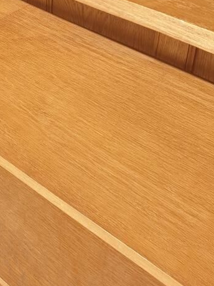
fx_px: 478
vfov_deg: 32.0
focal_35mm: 58
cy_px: 41
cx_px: 38
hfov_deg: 24.7
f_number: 2.4
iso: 50
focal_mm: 4.3
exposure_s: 1/1033
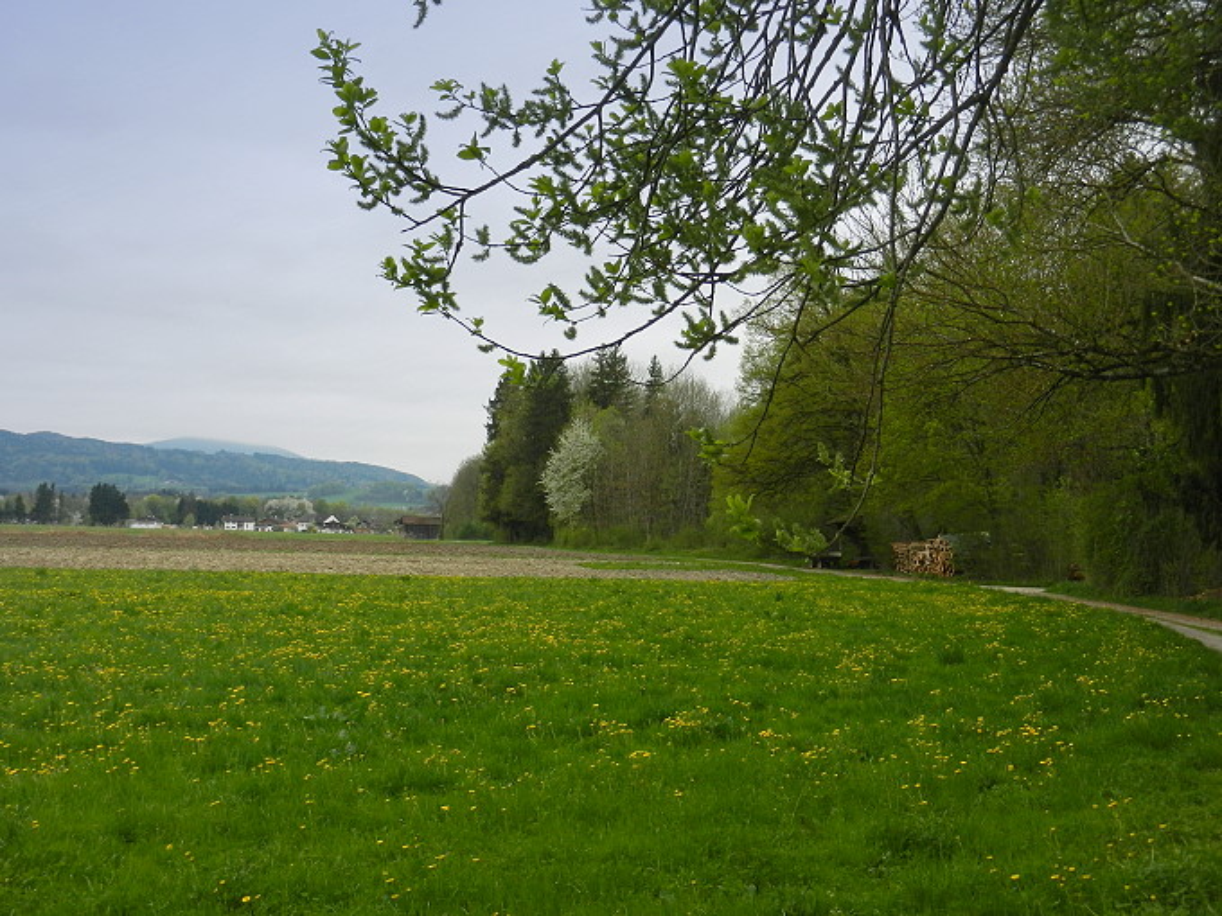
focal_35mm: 45
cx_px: 611
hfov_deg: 42.1
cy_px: 458
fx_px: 1589
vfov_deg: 32.2
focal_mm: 8.2
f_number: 4.2
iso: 160
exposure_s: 1/500
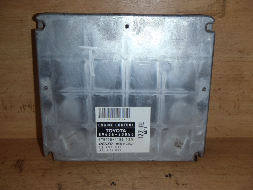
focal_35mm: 38
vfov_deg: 37.7
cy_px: 95
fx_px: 278
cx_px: 126
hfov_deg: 49.0
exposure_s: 1/40
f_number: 4.6
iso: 100
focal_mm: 6.83
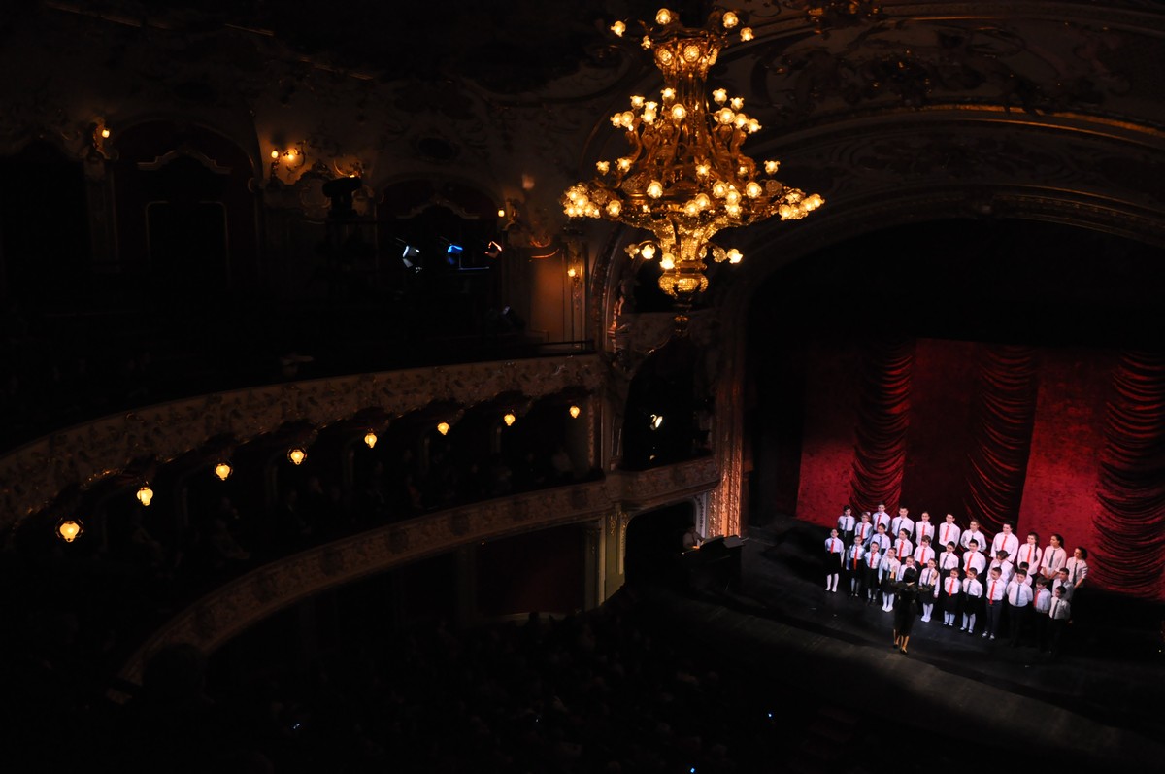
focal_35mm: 27
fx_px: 873
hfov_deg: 67.4
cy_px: 387
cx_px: 582
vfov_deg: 47.8
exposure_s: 1/40
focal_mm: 18
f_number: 4.5
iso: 1600
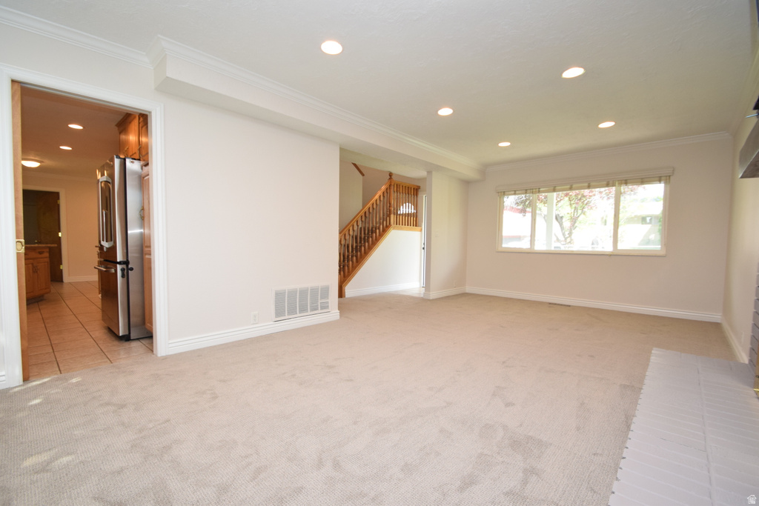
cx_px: 380
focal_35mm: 15
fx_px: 316
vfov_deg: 77.3
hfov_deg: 100.4
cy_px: 253
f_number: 5.6
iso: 640
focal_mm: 10
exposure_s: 1/125
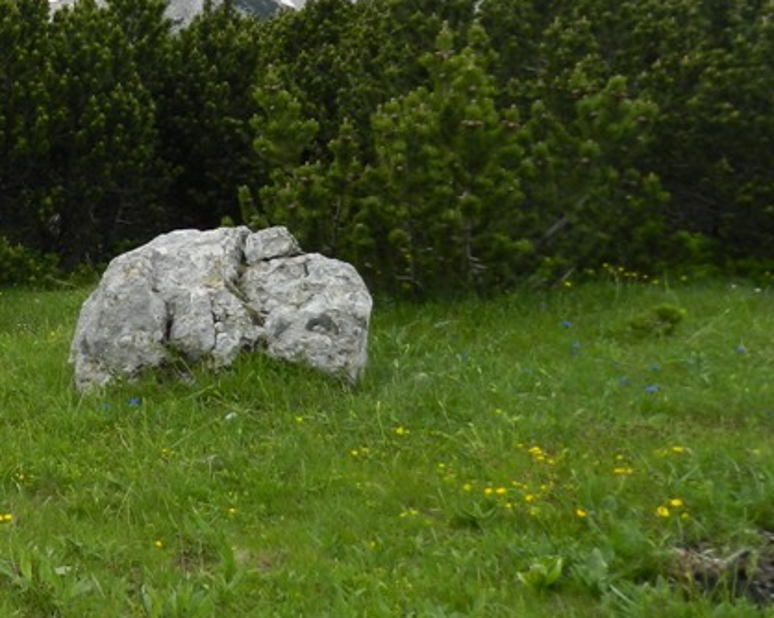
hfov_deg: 29.6
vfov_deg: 27.2
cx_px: -141
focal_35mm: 55
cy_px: 152
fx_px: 1259
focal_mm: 4
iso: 160
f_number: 3.4
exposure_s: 1/800
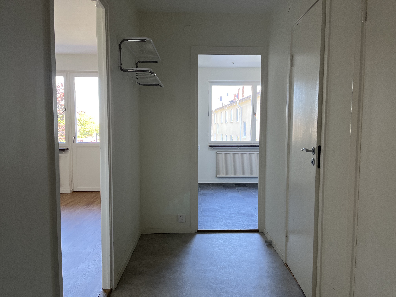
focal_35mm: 26
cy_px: 148
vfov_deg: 53.1
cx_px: 198
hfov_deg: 67.3
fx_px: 297
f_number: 1.6
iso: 125
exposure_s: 1/110
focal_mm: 5.1
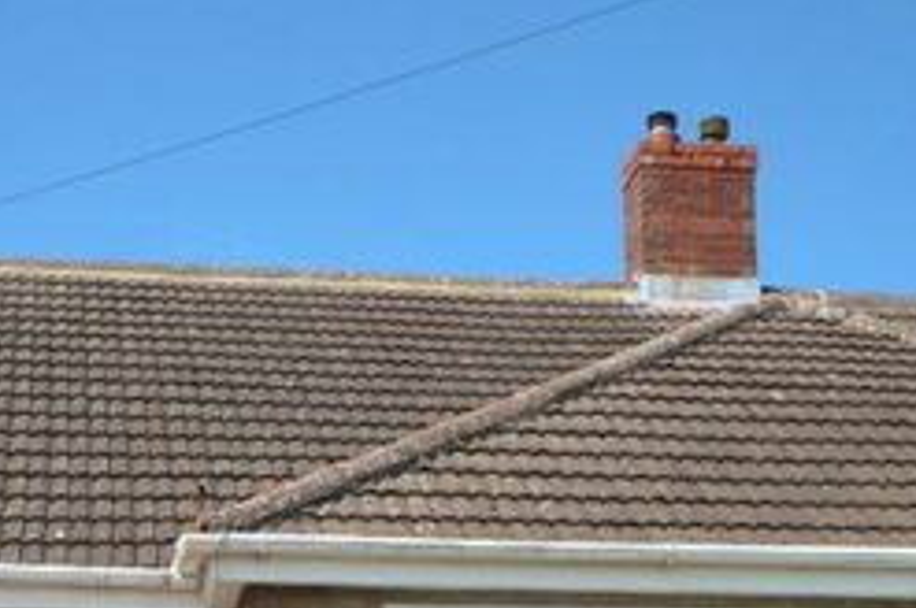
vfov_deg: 15.1
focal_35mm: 85
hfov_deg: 23.9
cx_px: 334
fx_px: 2160
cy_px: 845
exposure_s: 1/250
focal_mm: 20
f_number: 8
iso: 125
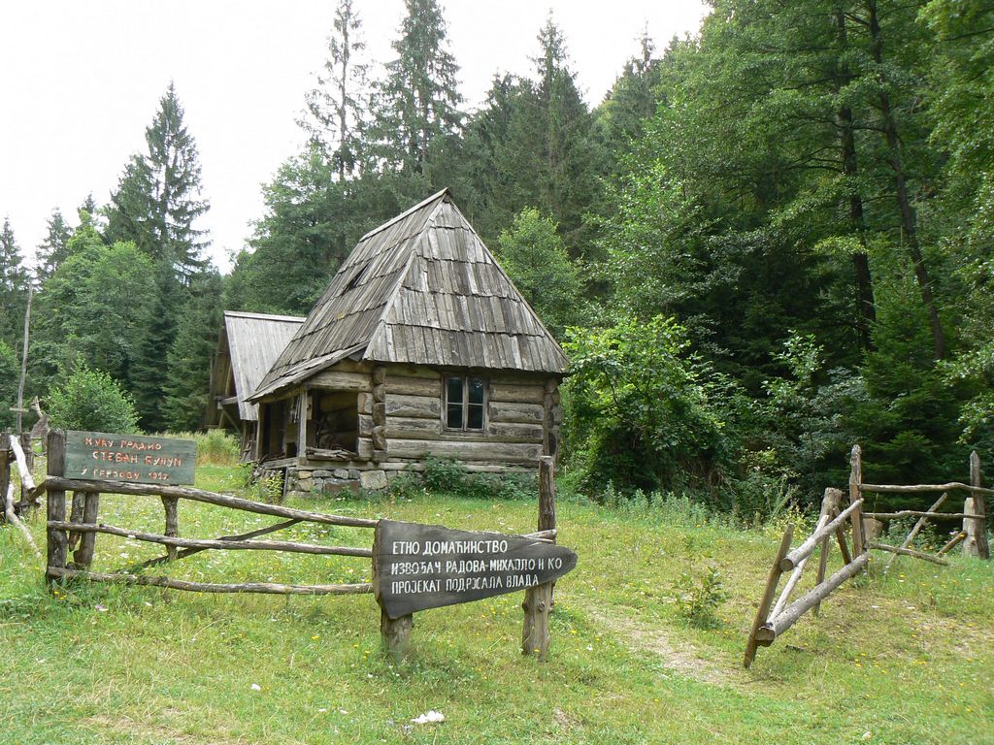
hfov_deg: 51.4
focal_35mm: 36
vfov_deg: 39.7
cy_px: 372
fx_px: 1034
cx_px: 497
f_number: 4
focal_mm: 6
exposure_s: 1/100
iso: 80
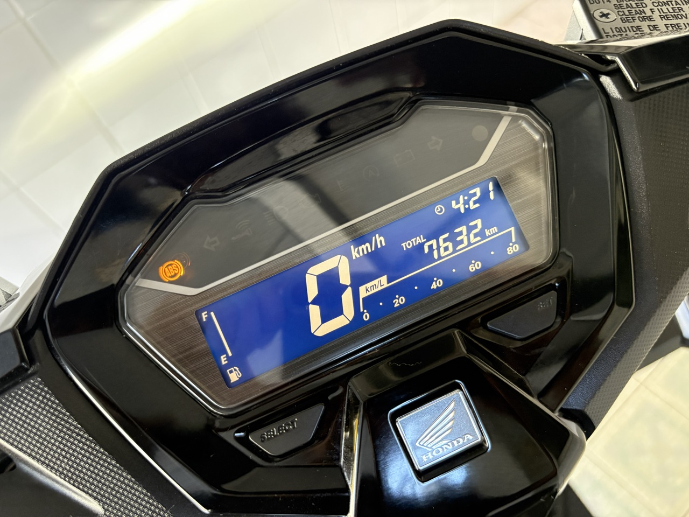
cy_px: 258
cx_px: 344
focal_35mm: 26
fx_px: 518
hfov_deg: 67.3
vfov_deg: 53.1
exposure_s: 1/60
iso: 500
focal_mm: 5.96
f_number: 1.6
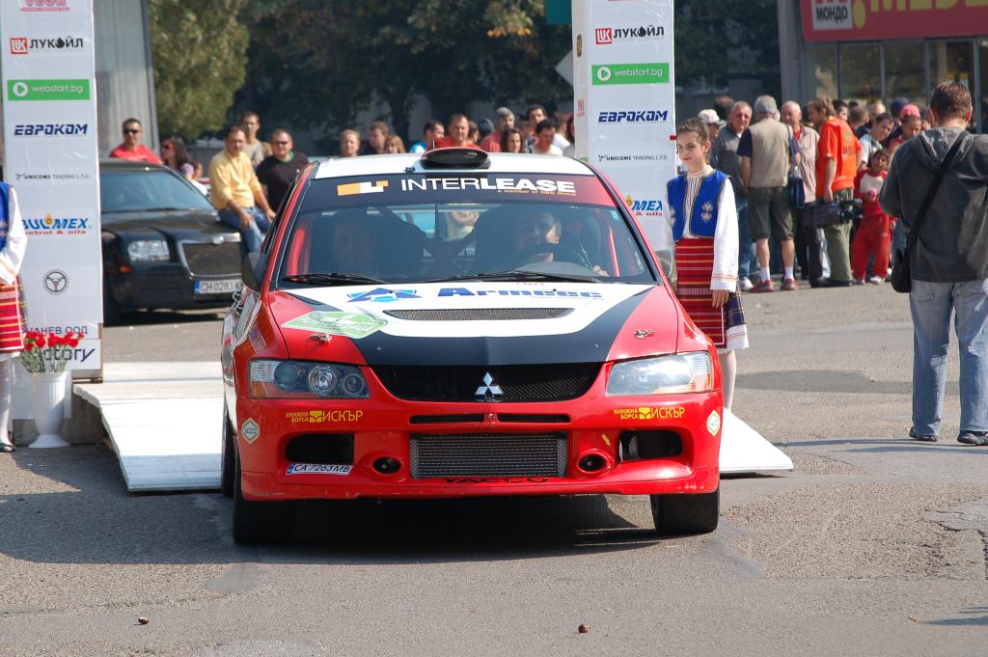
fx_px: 5018
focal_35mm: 183
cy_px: 328
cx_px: 494
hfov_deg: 11.2
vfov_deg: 7.5
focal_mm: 122
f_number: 10
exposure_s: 1/250
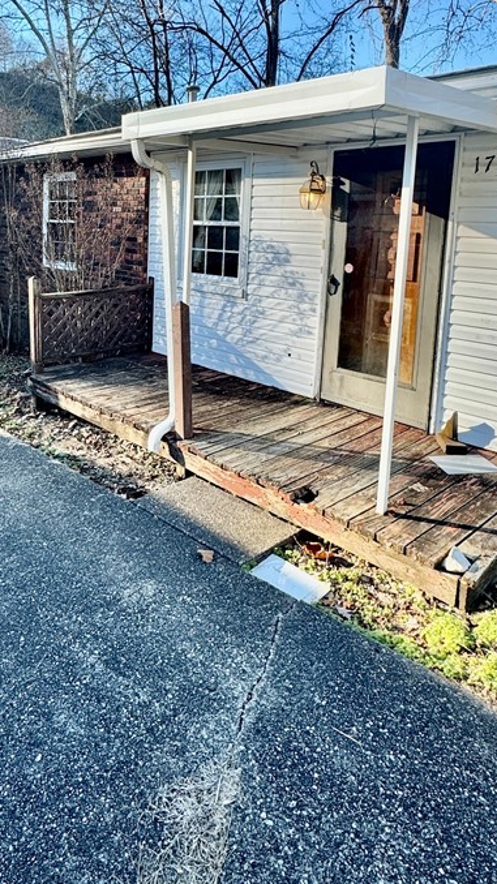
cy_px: 291
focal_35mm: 23
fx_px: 539
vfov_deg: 76.1
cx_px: 172
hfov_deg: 48.8
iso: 40
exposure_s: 1/430
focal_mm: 2.22
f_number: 2.2
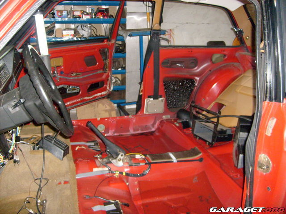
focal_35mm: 35
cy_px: 107
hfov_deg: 52.6
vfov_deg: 40.7
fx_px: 289
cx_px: 143
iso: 200
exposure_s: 1/45
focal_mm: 5.8
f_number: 2.8
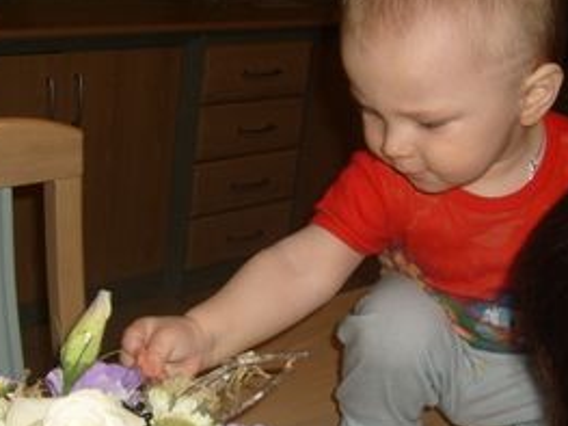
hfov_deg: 32.2
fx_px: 984
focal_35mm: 60
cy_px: 282
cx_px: 281
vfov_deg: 24.3
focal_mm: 5.8
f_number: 2.8
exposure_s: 1/45
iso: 100
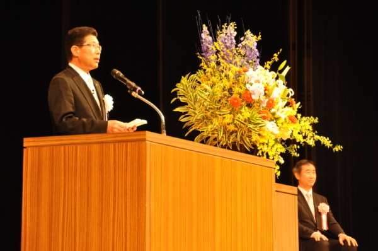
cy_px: 126
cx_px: 189
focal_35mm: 123
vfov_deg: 11.1
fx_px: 1289
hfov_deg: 16.7
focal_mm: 82
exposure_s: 1/60
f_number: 5
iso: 2000
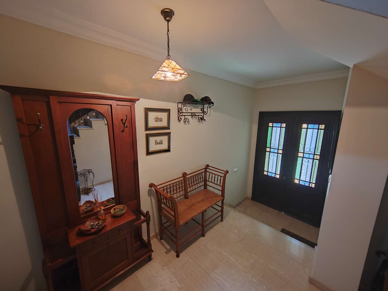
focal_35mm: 13
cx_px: 194
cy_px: 146
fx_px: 146
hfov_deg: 106.2
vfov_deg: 89.9
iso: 1106
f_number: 2.2
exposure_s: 1/25
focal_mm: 2.16
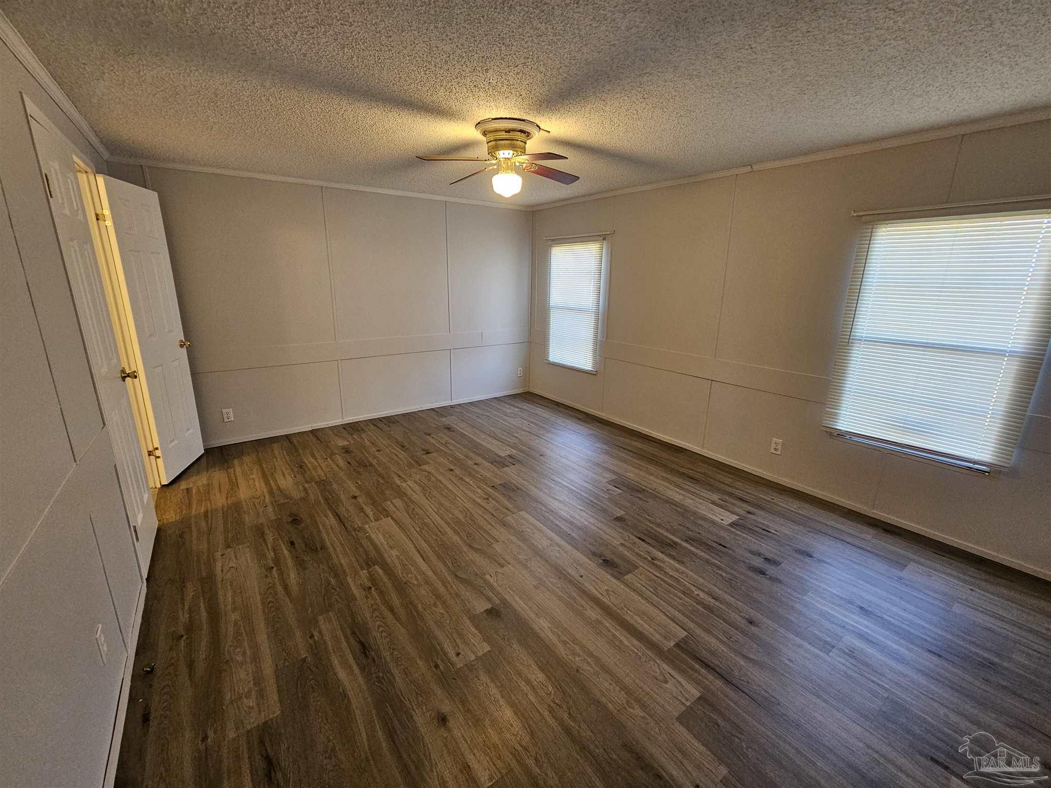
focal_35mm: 13
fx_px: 395
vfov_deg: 89.9
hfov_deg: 106.2
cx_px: 526
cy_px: 394
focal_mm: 2.2
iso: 320
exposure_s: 1/60
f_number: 2.2
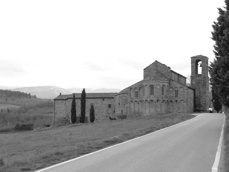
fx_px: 351
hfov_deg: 36.2
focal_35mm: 53
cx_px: 114
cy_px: 86
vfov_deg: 27.5
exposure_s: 1/200
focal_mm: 11.3
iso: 200
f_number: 5
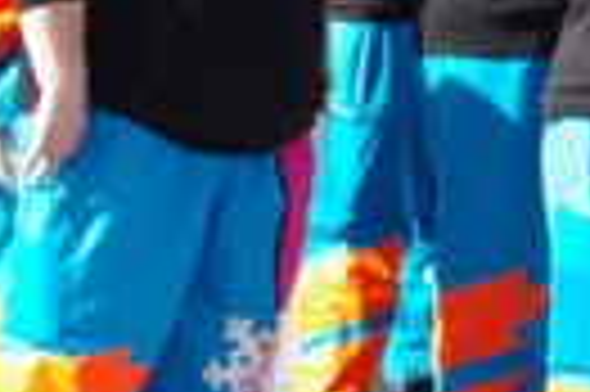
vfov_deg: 3.5
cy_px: -52
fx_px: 6384
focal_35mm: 390
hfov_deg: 5.3
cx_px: 608
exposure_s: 1/125
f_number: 11
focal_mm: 68
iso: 200
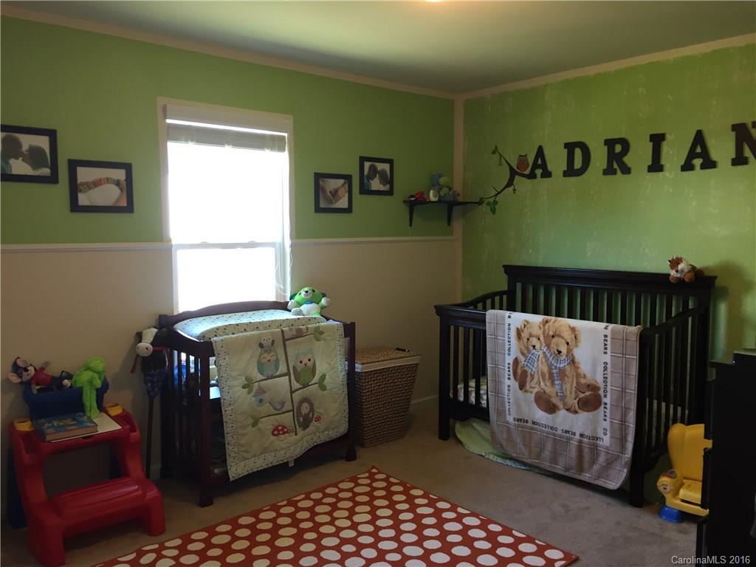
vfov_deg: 48.2
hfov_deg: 61.7
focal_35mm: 29
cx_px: 378
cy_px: 284
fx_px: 633
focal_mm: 4.15
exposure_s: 1/30
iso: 80
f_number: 2.2
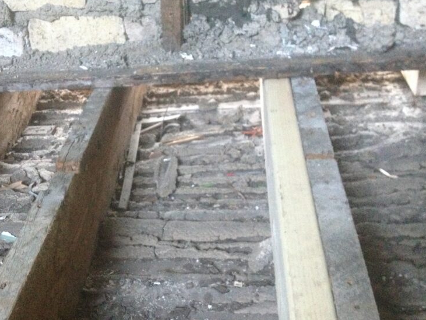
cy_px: 162
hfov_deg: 38.5
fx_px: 603
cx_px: 143
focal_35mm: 49
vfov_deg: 29.7
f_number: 2.4
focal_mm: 4.28
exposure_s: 1/15
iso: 500
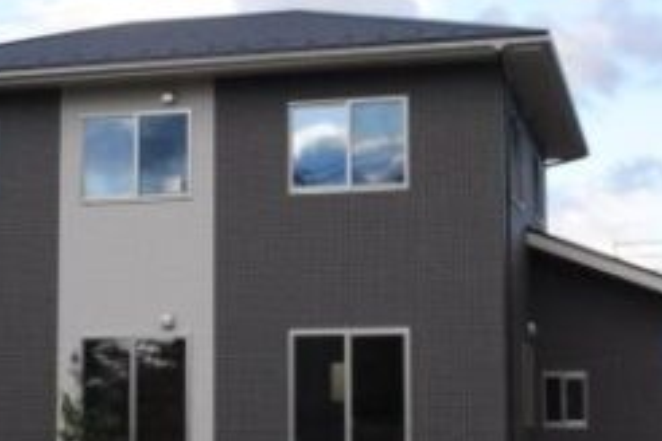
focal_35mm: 82
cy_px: 294
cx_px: 221
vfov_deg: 16.6
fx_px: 1508
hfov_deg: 24.6
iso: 800
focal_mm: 32
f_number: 14
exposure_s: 1/125
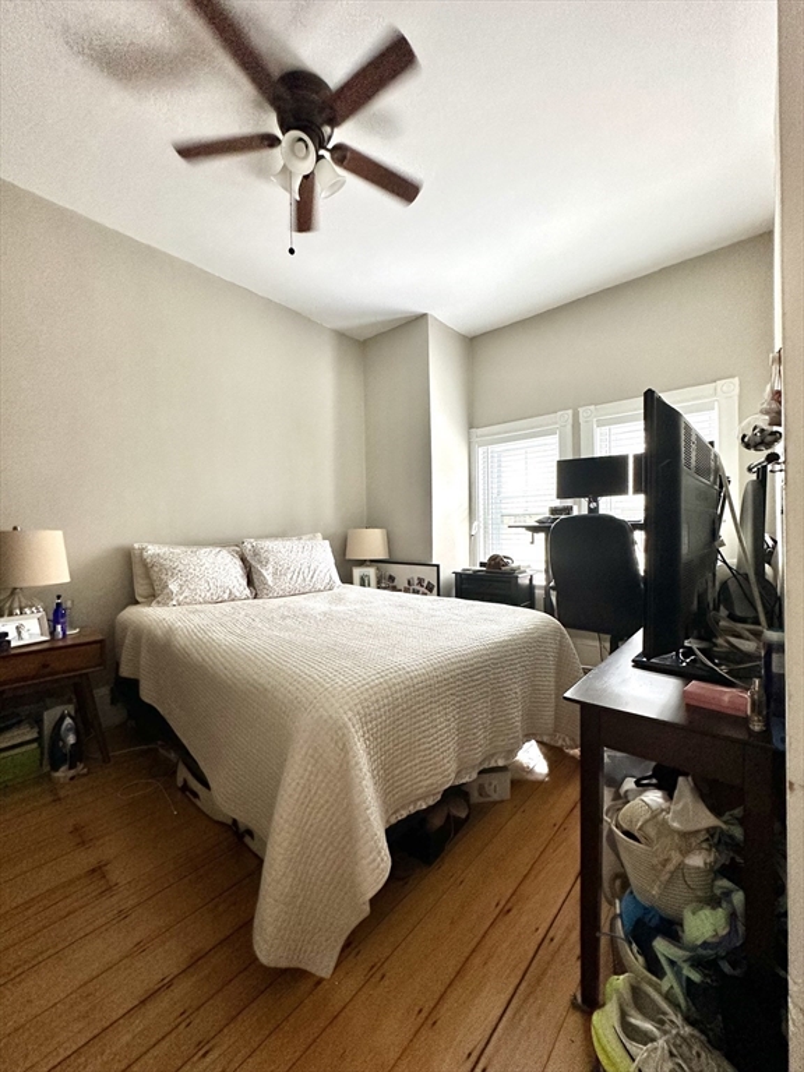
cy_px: 536
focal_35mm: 14
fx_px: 434
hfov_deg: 85.7
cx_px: 402
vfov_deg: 102.1
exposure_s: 1/120
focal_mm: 2.22
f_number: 2.2
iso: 200
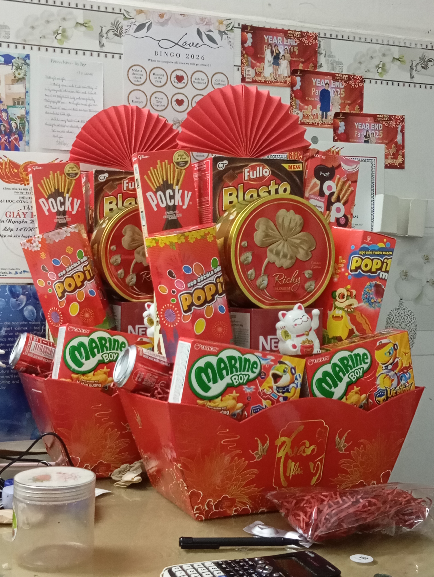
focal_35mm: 51
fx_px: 850
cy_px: 288
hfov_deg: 28.6
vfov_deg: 37.4
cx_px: 217
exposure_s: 1/25
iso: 2816
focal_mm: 4.22
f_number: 1.8
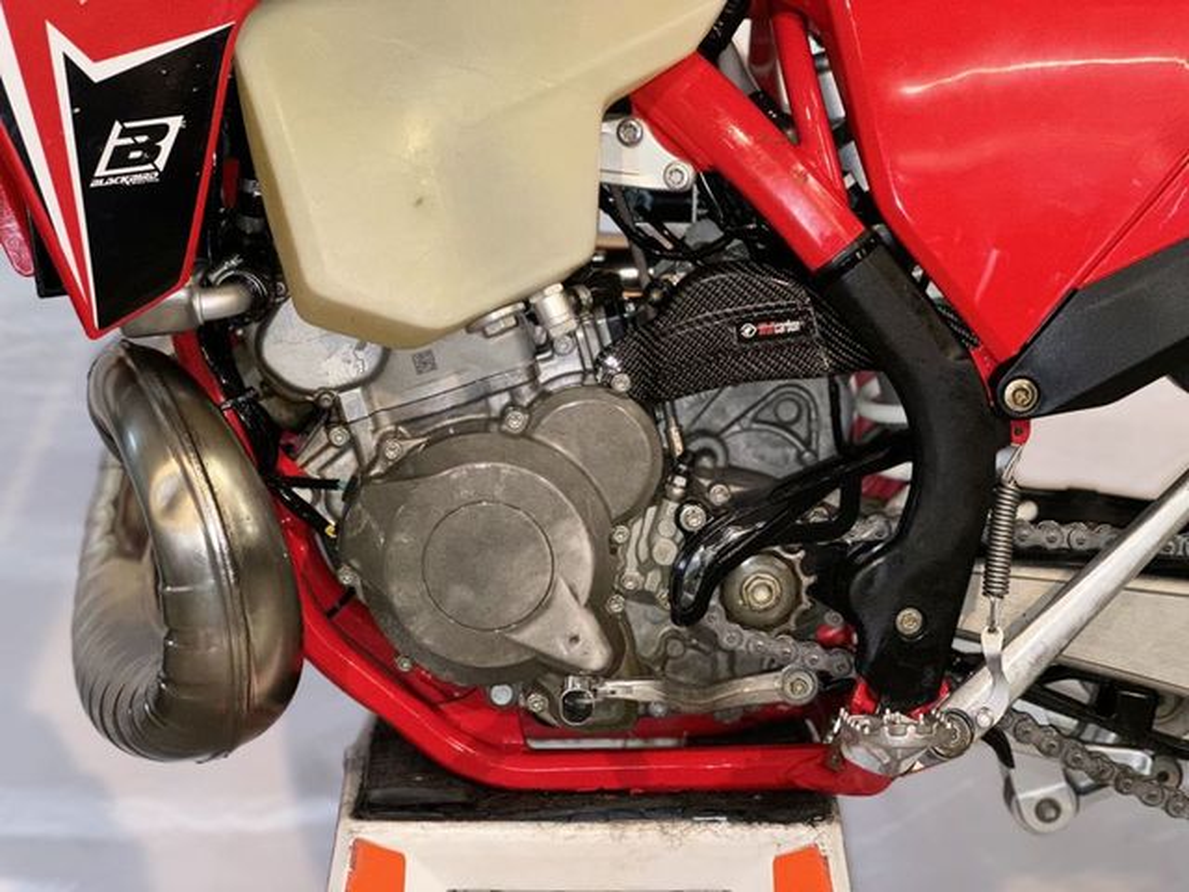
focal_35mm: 77
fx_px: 2645
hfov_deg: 25.3
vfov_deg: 19.1
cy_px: 446
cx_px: 594
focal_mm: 9
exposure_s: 1/33
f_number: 2.8
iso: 100
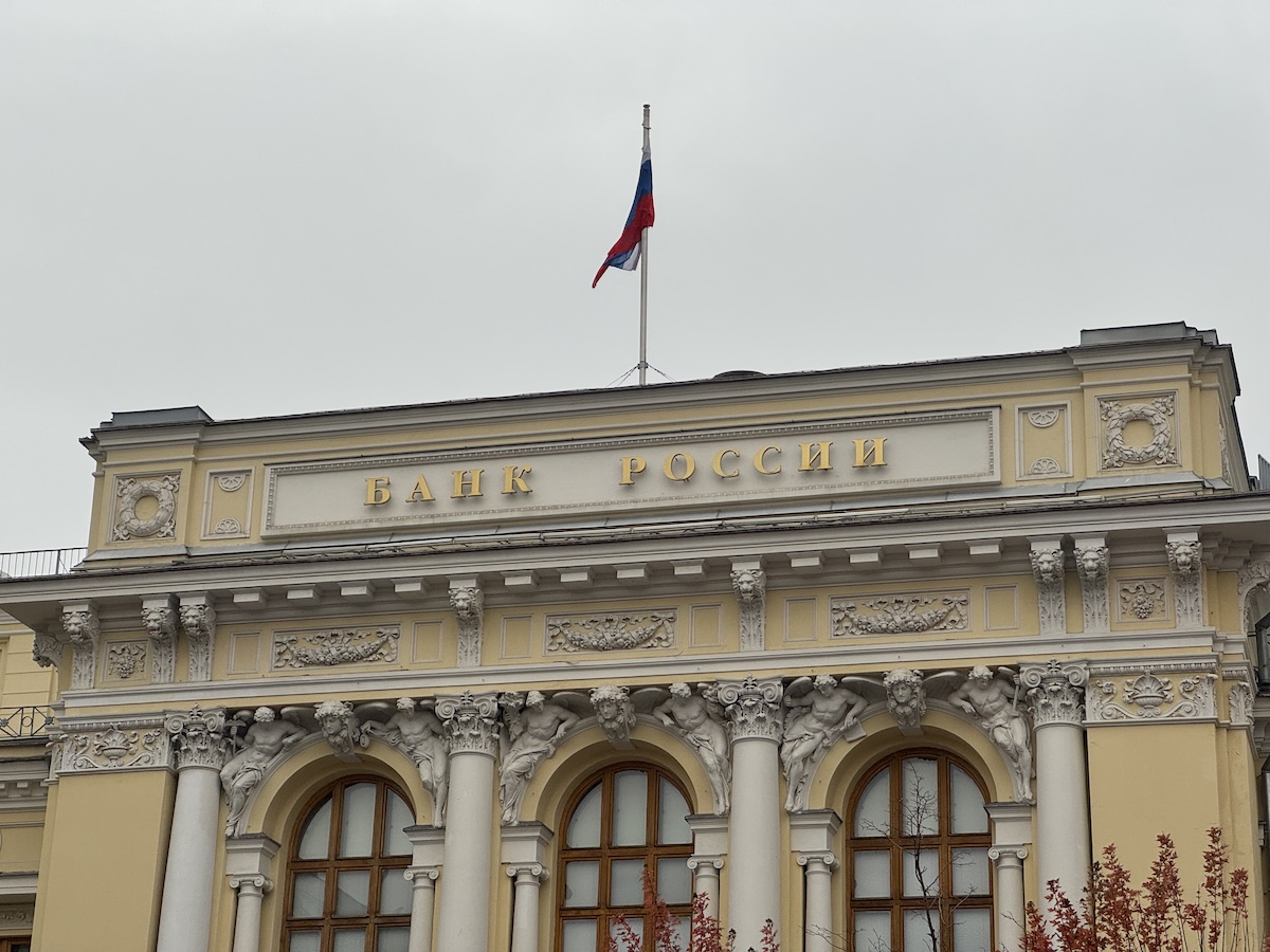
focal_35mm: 77
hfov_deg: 25.3
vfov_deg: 19.1
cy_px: 476
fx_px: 2825
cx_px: 635
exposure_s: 1/100
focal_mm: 9
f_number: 2.8
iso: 50
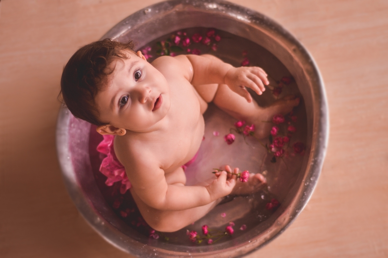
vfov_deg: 18.2
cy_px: 129
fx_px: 808
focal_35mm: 75
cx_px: 194
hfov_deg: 27.0
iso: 200
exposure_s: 1/200
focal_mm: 50
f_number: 1.8
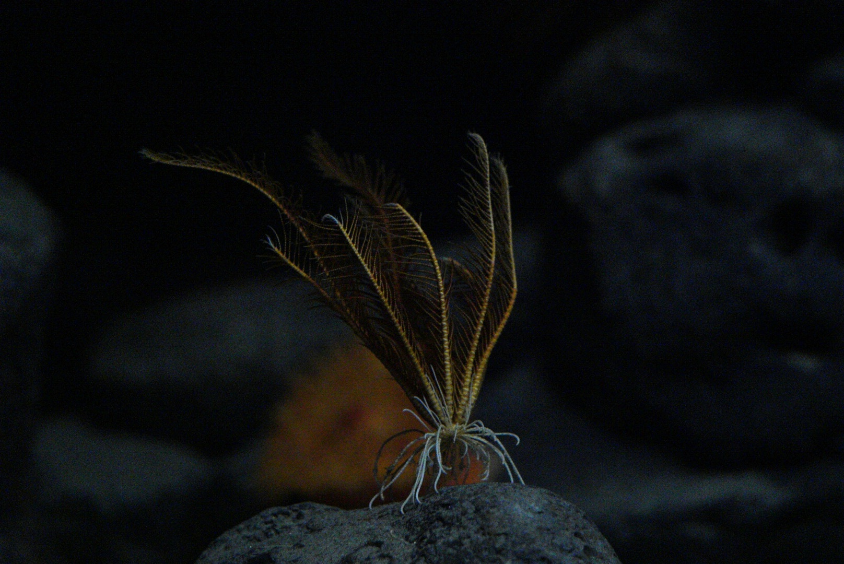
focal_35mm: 135
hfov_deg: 15.2
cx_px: 422
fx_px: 3167
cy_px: 282
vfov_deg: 10.2
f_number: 2.8
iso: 6400
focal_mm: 90
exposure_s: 1/161
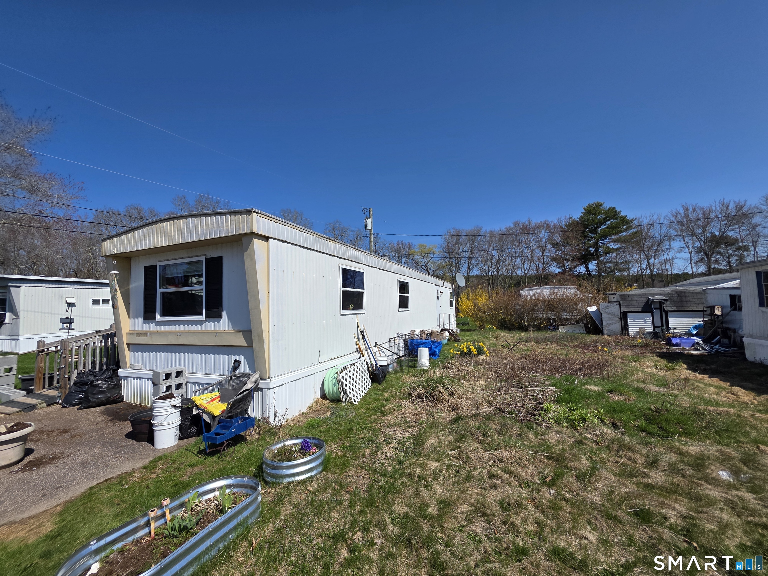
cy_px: 288
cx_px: 384
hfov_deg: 106.2
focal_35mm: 13
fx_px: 288
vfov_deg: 89.9
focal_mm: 2.2
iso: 40
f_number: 1.9
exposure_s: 1/3336
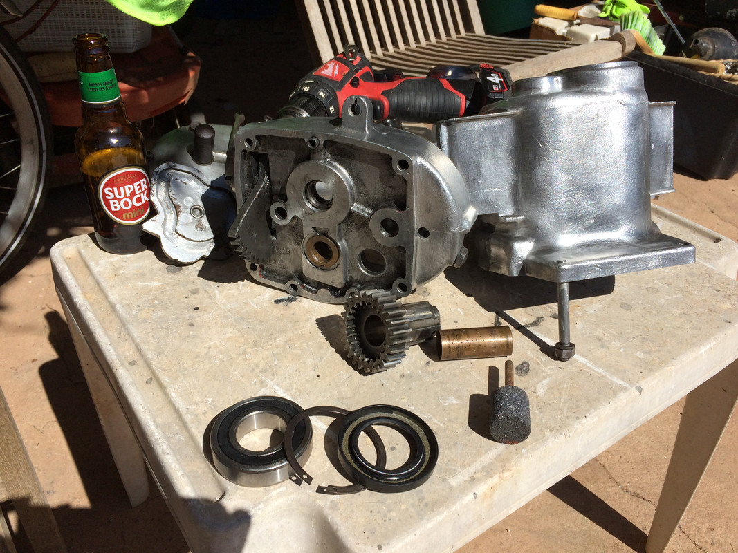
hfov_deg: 61.7
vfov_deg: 48.2
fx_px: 618
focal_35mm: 29
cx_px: 369
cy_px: 276
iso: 32
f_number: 2.2
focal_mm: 4.15
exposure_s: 1/3425
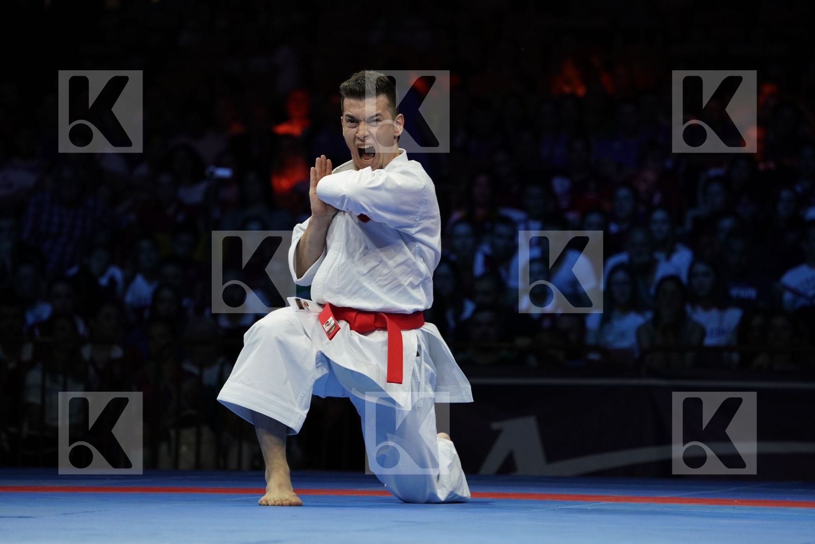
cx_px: 408
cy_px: 272
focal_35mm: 218
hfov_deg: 9.4
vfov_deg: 6.3
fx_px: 4935
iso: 1600
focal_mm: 218
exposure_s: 1/500
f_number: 5.6
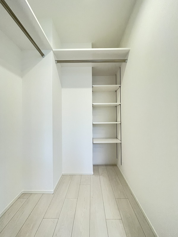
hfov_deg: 85.7
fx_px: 96
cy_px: 118
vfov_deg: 102.1
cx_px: 89
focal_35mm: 14
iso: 320
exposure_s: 1/72
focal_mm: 1.55
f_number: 2.4
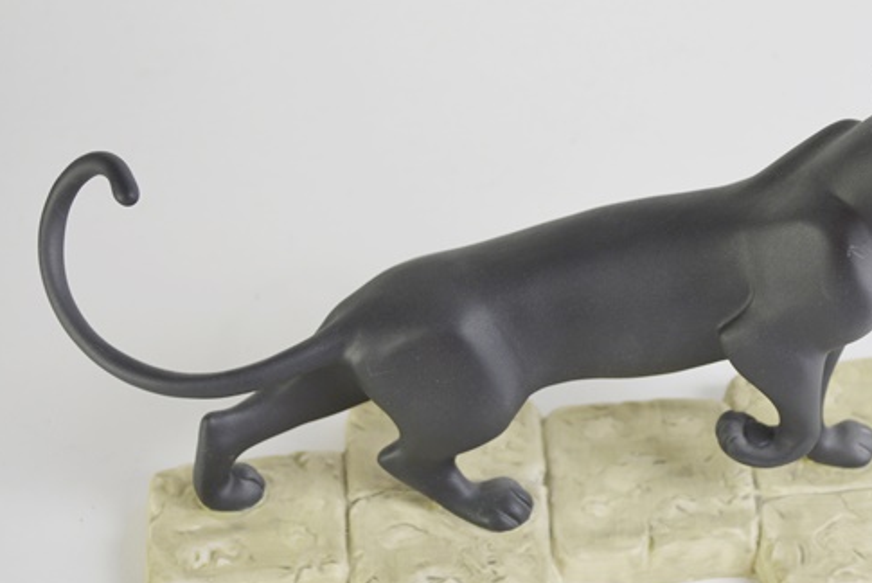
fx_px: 1793
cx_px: 529
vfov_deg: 18.4
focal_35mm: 74
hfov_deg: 27.3
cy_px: 322
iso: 400
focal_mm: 40
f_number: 5.6
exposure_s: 1/125
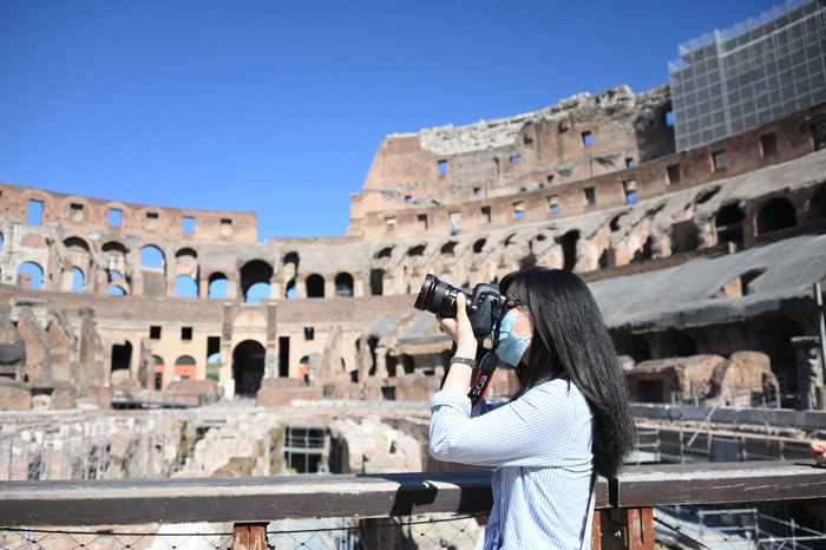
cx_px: 413
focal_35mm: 28
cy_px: 275
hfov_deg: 65.5
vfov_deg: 46.4
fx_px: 642
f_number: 4
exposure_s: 1/8000
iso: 800
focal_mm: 28
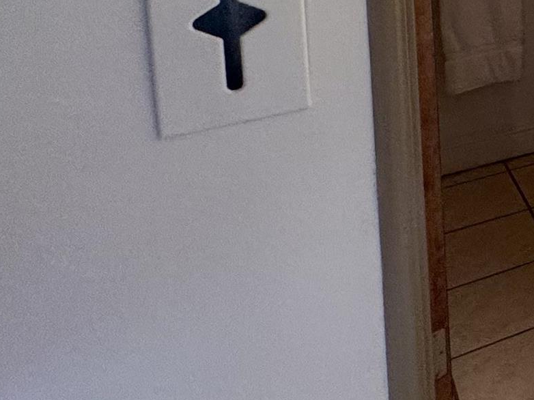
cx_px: 954
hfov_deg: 22.0
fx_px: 848
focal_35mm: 55
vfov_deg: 22.7
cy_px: -165
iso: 200
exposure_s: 1/120
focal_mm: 2.22
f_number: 2.2
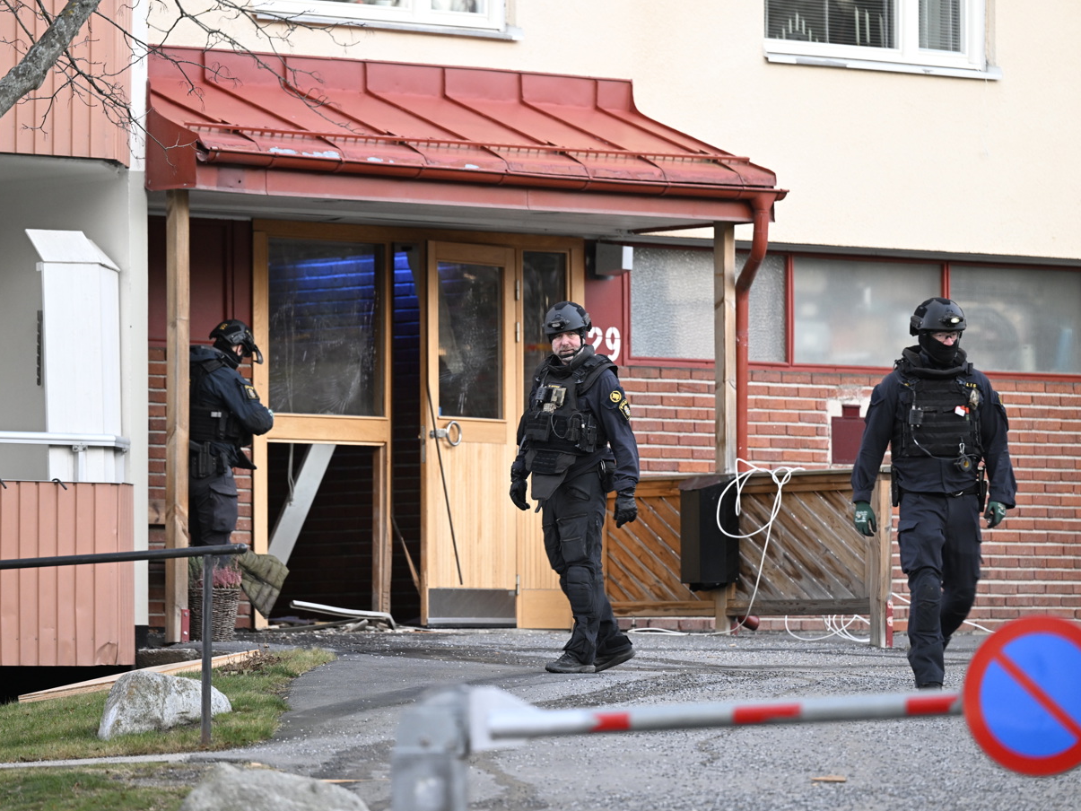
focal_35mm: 217
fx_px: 6777
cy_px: 406
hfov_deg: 9.1
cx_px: 528
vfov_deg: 6.8
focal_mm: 200
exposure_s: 1/80
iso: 1600
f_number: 3.2
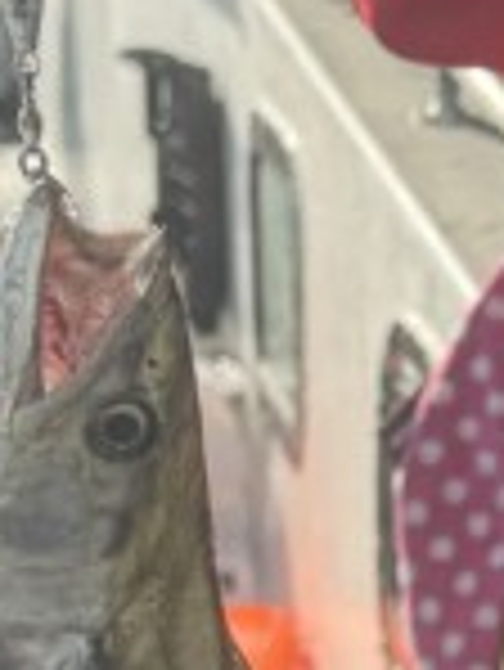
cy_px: 733
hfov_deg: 9.0
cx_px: 742
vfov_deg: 12.1
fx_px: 3121
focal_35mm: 161
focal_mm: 6.76
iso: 80
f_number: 1.78
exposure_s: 1/1524
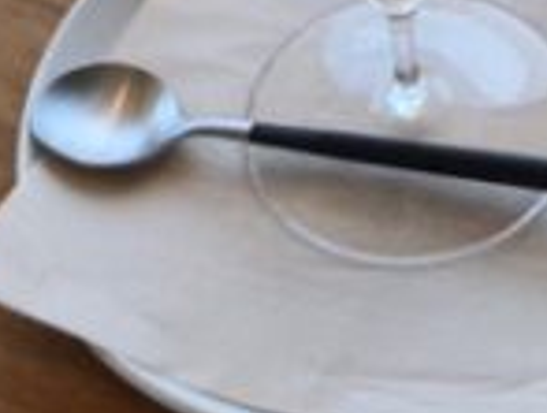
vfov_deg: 12.6
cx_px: 532
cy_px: -156
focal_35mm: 114
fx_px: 1806
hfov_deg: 16.9
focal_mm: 3.99
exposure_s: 1/570
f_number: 1.8
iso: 20
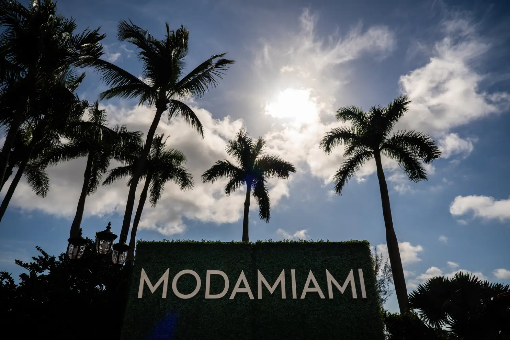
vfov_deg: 53.1
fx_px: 340
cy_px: 170
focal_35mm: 24
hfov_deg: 73.7
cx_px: 255
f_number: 11
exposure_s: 1/400
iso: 64
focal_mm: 24
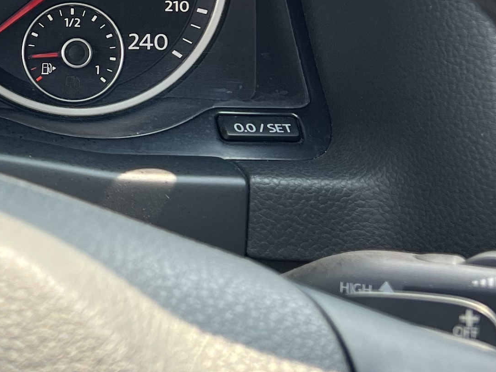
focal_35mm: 97
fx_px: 1390
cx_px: -217
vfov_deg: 15.0
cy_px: 21
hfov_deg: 18.3
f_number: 1.5
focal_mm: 5.7
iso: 64
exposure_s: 1/171
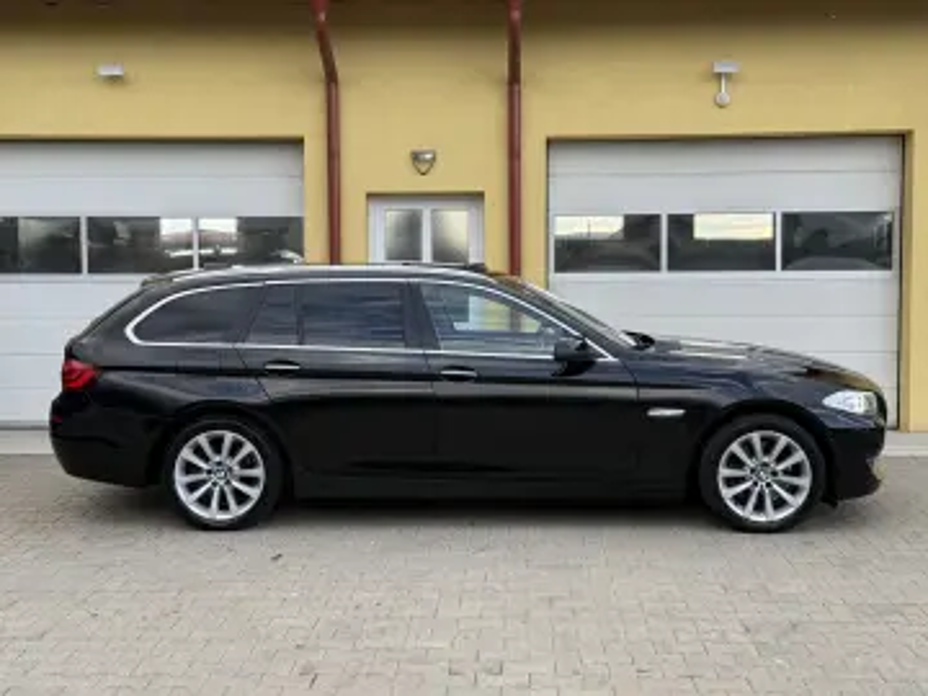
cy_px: 348
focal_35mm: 48
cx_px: 464
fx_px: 1287
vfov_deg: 30.3
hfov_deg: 39.7
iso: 64
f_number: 1.78
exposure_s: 1/675
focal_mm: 6.76
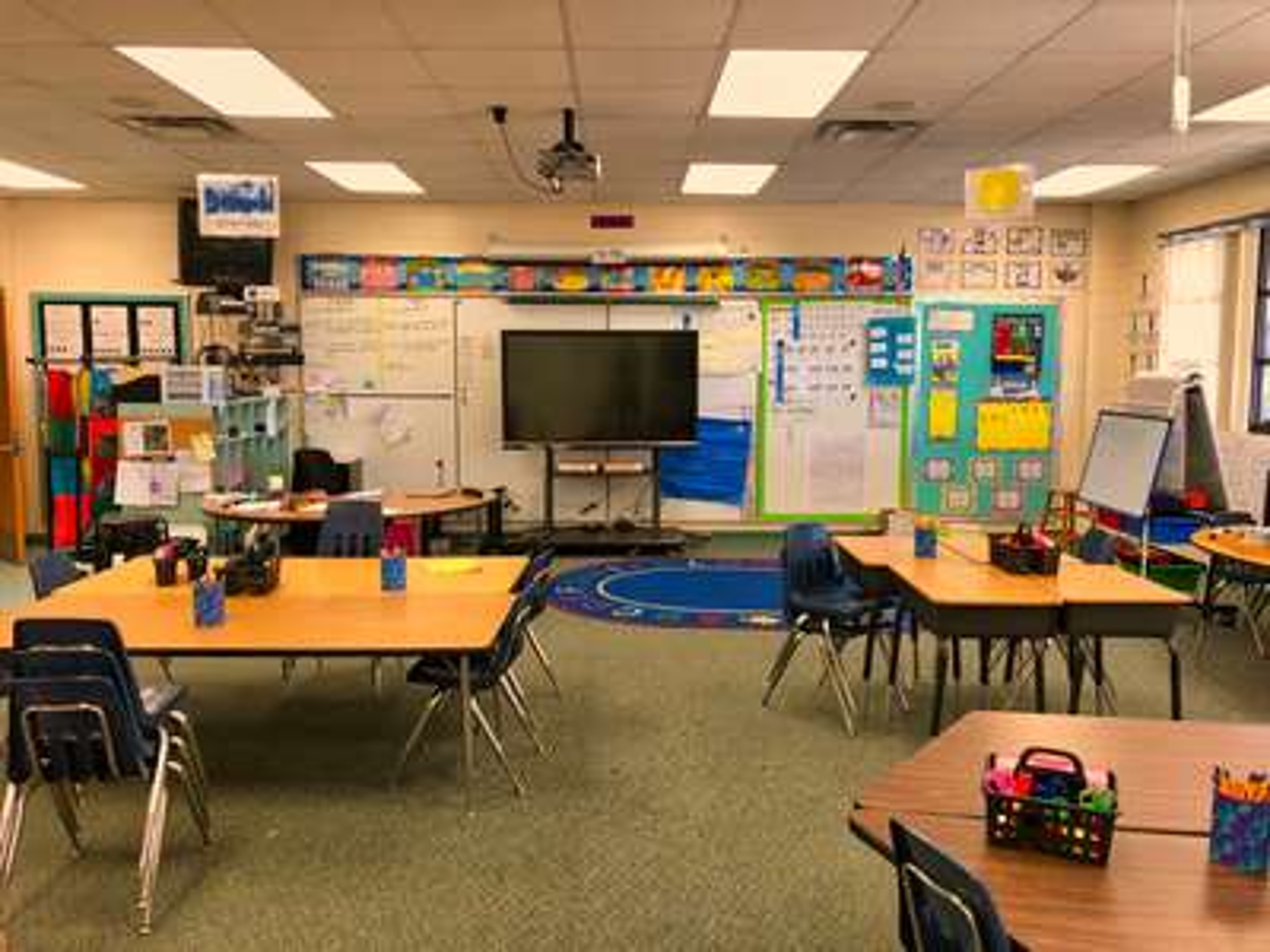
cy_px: 476
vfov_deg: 49.7
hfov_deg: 63.4
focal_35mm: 28
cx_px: 635
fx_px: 1027
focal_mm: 4
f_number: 1.8
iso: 40
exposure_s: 1/17
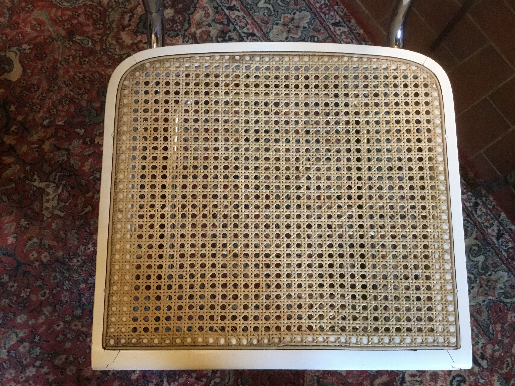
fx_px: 461
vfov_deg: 45.4
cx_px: 258
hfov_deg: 58.4
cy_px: 193
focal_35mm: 31
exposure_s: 1/17
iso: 200
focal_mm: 3.3
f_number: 2.4
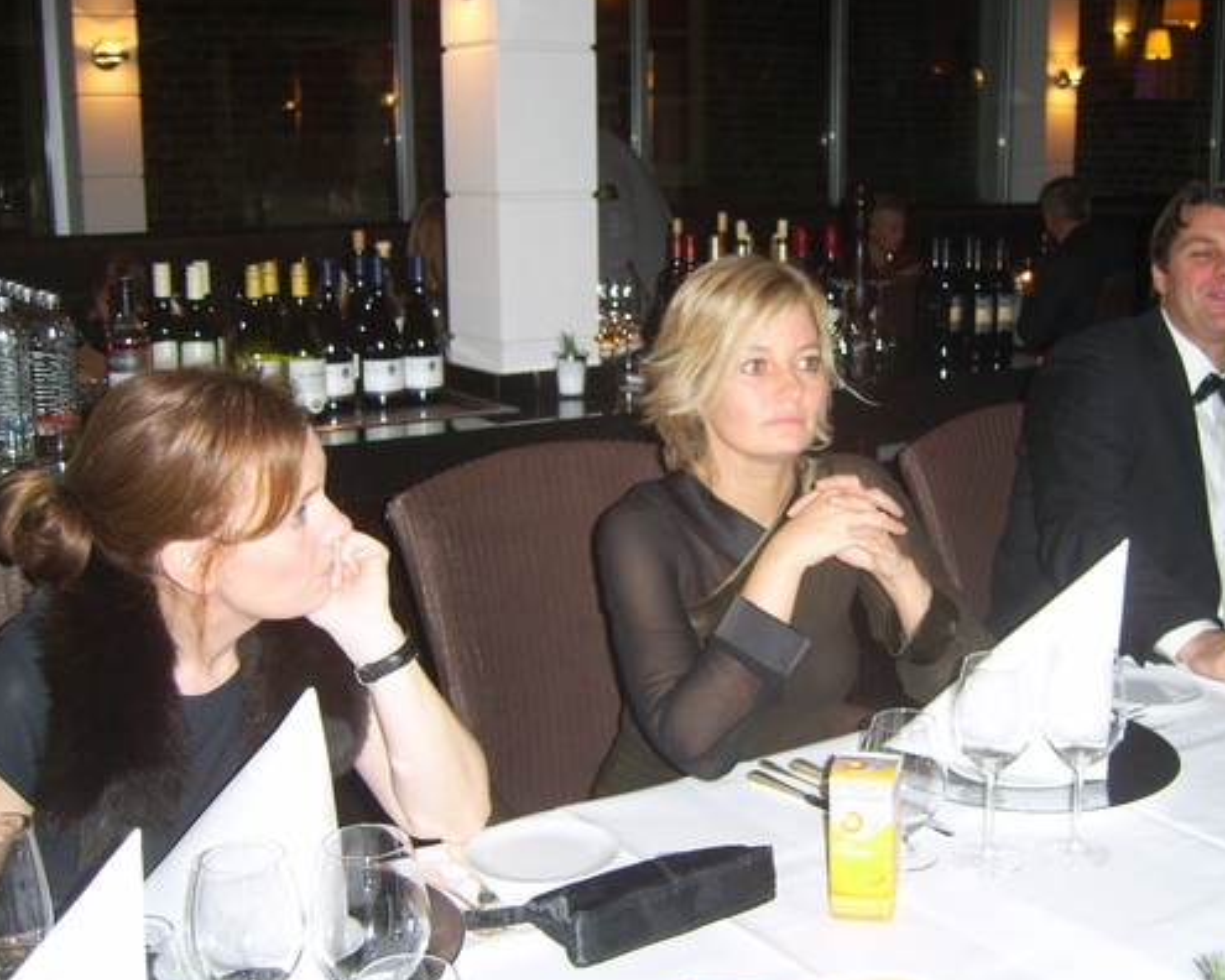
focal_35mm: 45
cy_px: 497
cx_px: 728
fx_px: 1631
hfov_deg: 41.0
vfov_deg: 33.4
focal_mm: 7.8
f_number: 2.8
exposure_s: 1/30
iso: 118
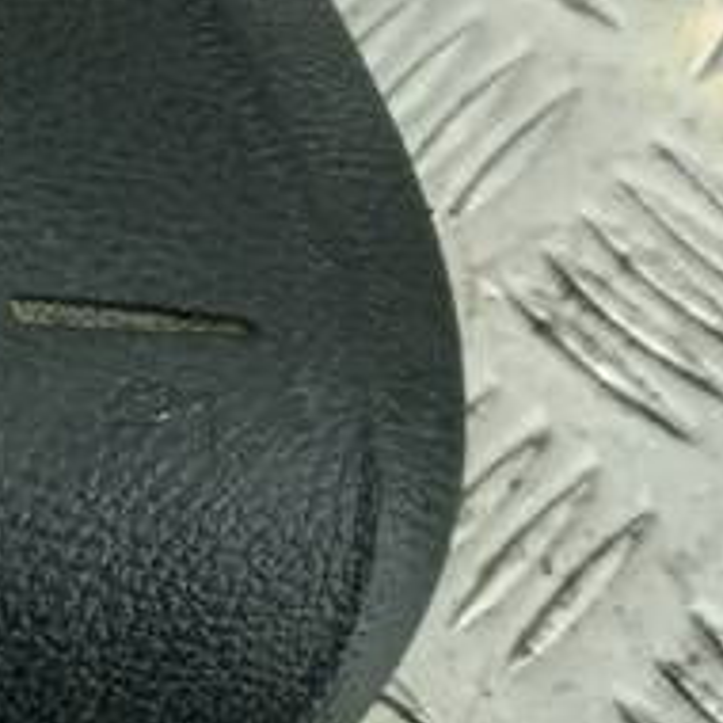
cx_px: -301
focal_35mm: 119
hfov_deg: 13.9
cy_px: 362
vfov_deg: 14.7
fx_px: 2812
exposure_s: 1/60
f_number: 1.8
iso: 80
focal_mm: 4.6
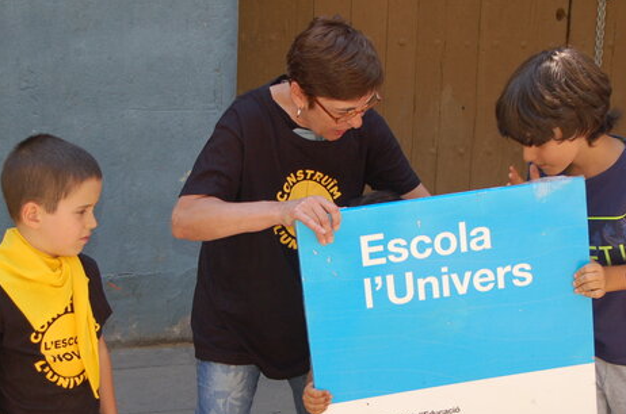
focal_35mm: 73
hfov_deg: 27.9
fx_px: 1261
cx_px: 324
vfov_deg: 18.6
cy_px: 262
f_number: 4
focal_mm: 35
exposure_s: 1/400
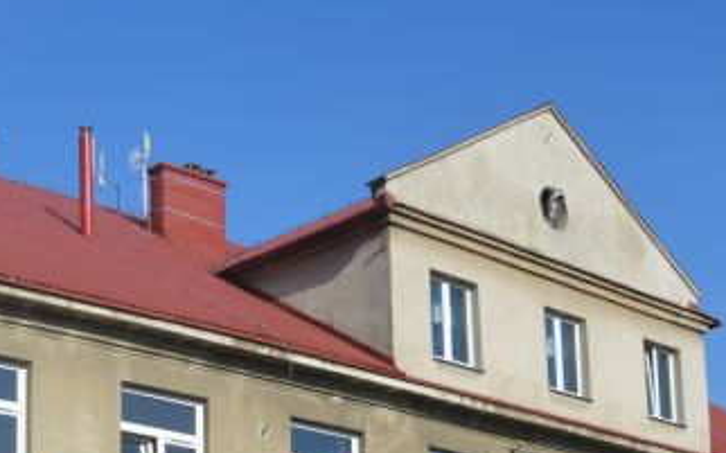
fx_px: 1523
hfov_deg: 26.6
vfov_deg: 15.7
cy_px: 658
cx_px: 212
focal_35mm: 77
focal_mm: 18
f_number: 8
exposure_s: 1/250
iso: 100
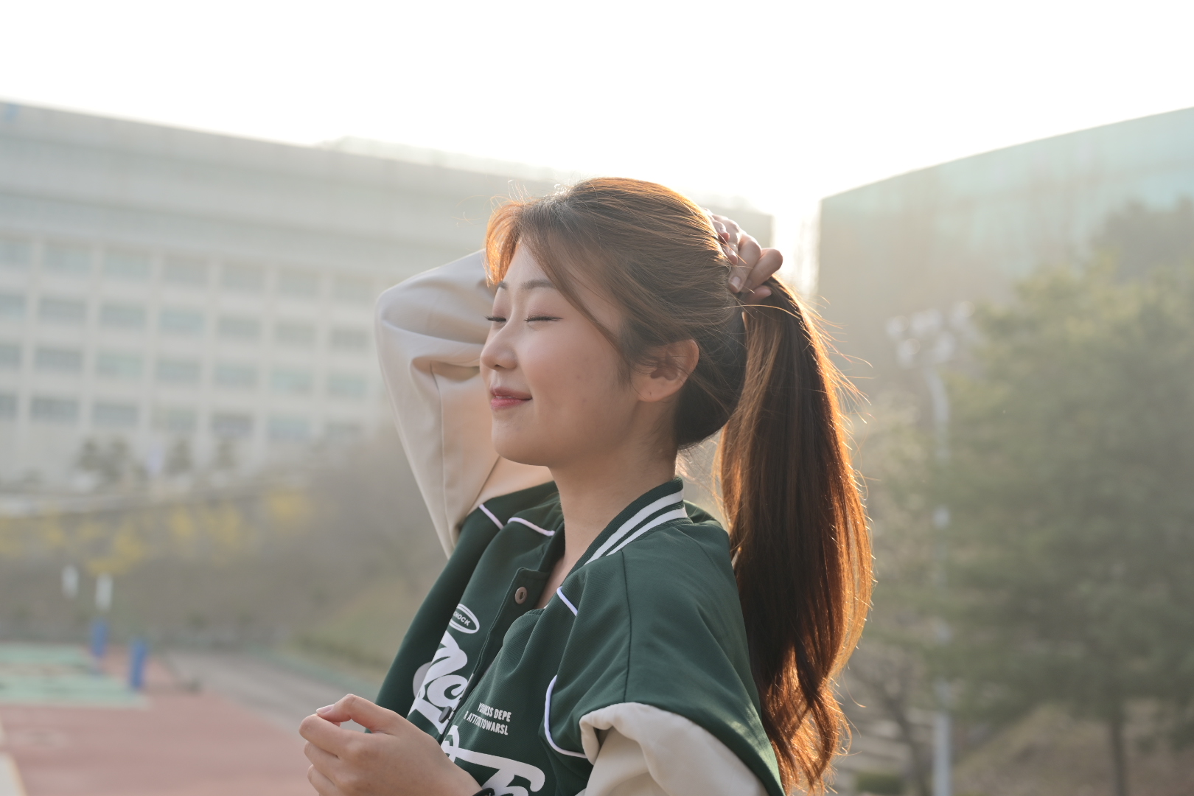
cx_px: 597
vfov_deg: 25.1
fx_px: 1791
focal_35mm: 54
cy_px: 398
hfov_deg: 36.9
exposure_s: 1/500
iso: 160
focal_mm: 54
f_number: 4
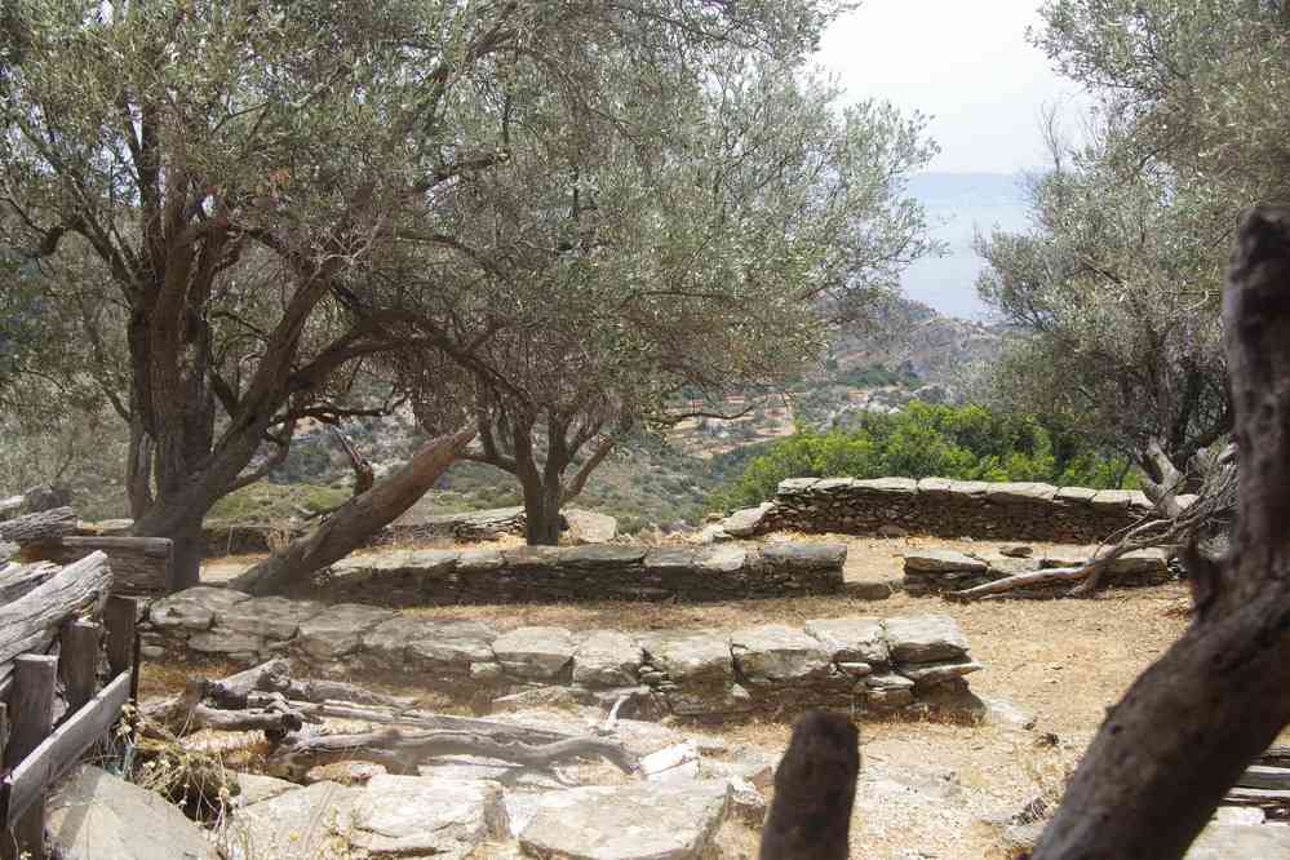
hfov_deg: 40.3
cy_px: 430
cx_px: 645
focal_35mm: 49
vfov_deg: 27.5
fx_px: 1756
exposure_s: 1/60
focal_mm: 32.5
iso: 200
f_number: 10
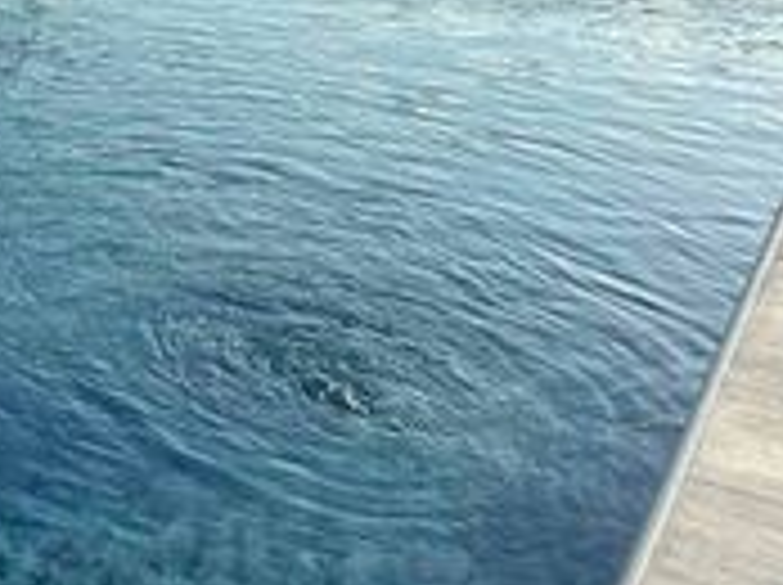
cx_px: -171
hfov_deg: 25.2
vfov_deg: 20.7
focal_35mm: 69
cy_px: 34
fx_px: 1559
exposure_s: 1/2110
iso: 80
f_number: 1.78
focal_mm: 6.86
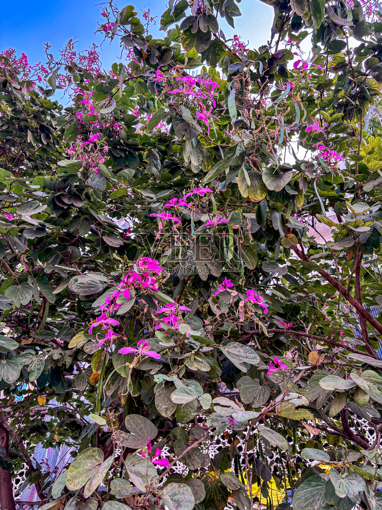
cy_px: 255
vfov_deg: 67.3
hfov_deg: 53.1
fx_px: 383
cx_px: 191
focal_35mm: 26
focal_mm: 5.96
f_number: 1.6
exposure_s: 1/160
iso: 64
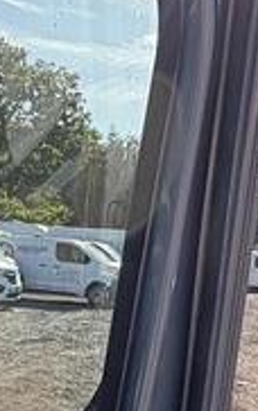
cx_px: -34
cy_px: 528
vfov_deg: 24.7
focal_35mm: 73
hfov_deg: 17.2
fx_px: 820
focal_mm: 2.22
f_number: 2.2
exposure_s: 1/561
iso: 40
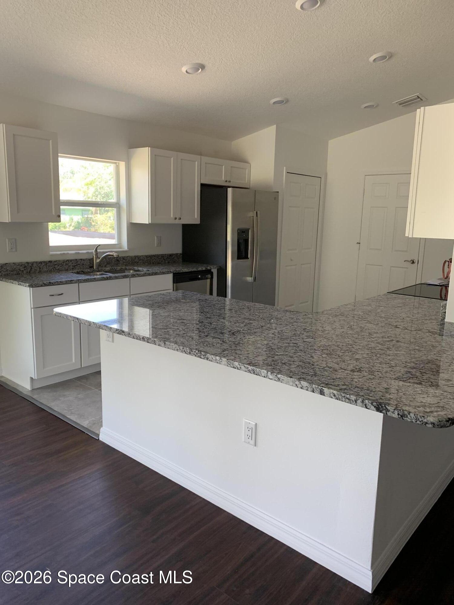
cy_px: 302
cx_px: 227
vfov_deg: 67.3
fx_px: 455
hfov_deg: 53.1
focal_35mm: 26
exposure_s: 1/60
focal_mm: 4.25
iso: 100
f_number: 1.8
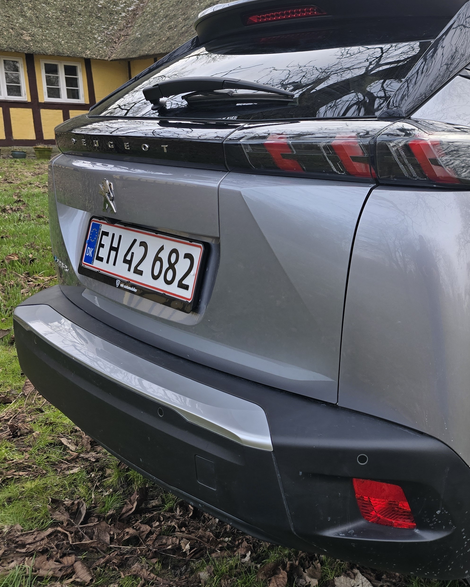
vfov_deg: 50.3
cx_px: 442
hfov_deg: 37.8
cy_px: 278
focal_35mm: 36
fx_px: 626
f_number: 1.7
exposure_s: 1/180
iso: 12
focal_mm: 6.3
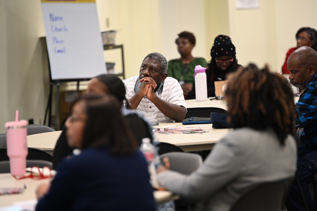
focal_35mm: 200
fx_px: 1760
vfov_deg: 6.9
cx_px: 158
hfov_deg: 10.3
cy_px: 106
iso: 2000
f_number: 2.8
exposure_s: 1/200
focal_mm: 200
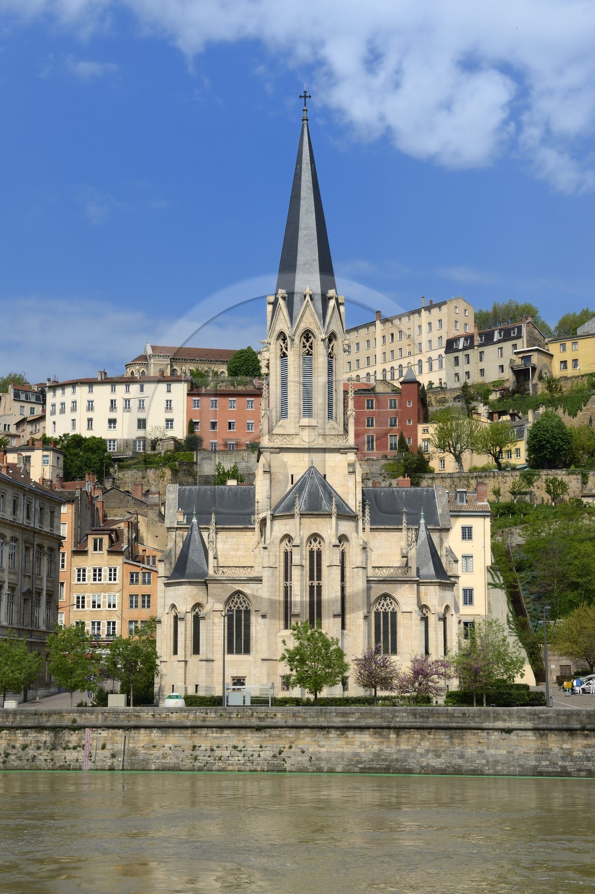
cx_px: 298
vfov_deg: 33.4
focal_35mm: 60
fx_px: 1490
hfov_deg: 22.6
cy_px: 447
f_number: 14
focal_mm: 60
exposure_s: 1/250
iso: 200
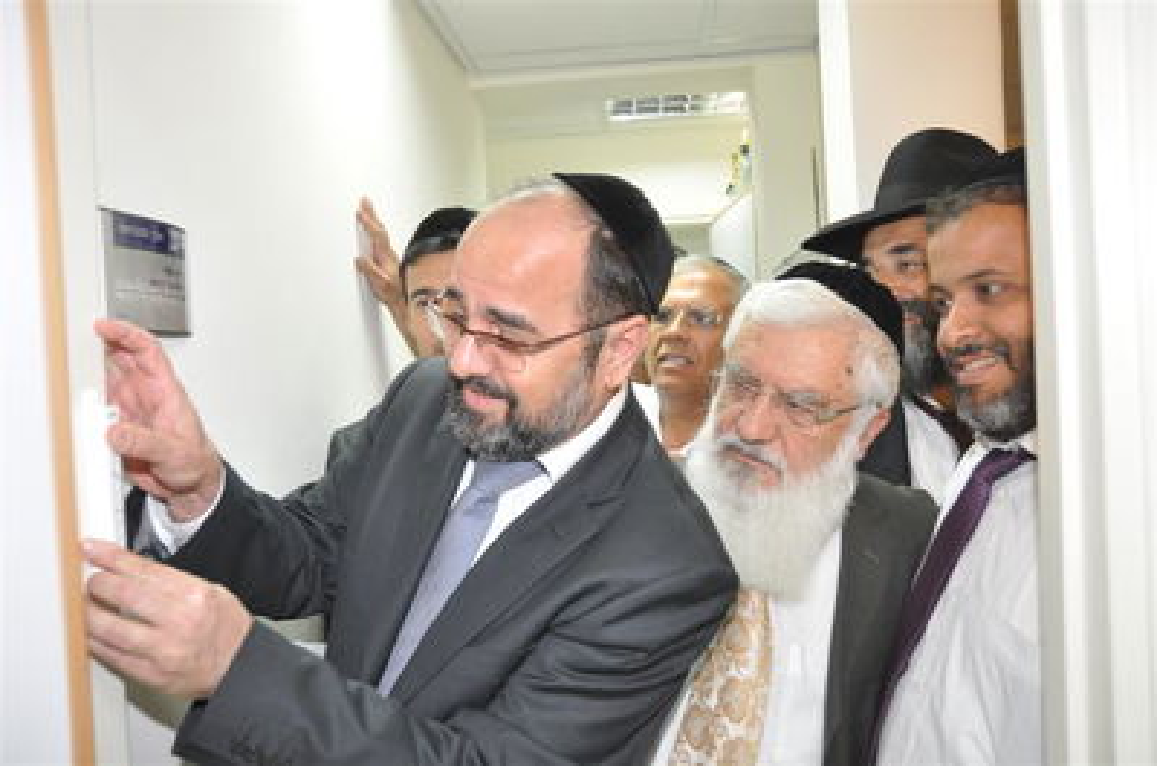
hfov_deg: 62.0
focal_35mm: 30
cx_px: 578
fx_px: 962
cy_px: 383
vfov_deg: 43.4
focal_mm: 20
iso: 560
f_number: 4
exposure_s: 1/60
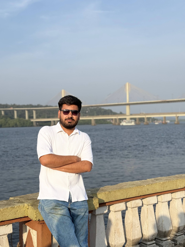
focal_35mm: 48
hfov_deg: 30.3
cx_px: 92
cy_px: 124
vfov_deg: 39.7
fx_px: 342
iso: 64
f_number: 1.78
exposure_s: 1/4878
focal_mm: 6.76
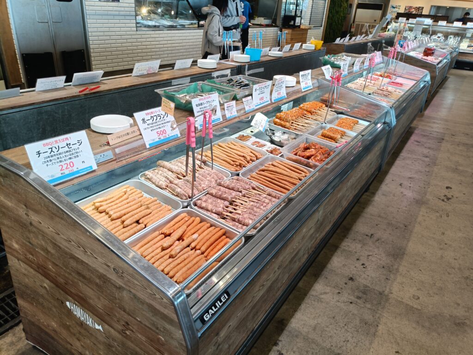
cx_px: 236
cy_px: 178
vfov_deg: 54.9
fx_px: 342
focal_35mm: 25
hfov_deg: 69.4
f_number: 1.7
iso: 125
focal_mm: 4.7
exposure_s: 1/60
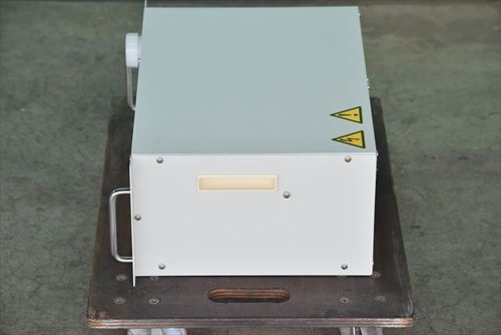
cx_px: 250
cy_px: 168
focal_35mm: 120
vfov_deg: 11.4
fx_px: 1671
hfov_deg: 17.1
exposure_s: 1/320
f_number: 6.3
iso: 1250
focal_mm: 80
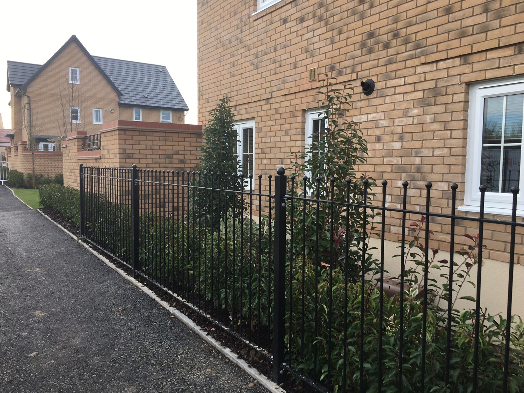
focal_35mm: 29
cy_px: 196
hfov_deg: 61.7
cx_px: 262
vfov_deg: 48.2
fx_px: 439
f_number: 2.2
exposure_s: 1/191
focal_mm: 4.15
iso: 25
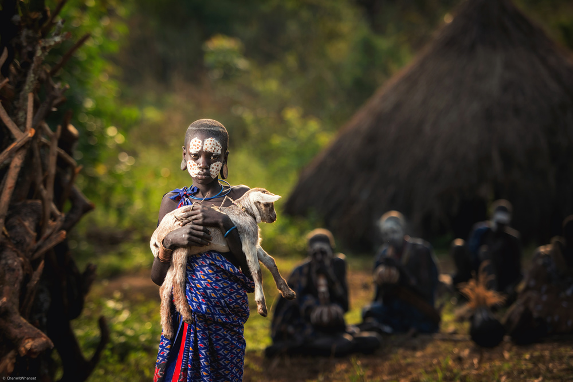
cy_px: 191
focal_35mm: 130
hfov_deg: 15.8
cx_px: 286
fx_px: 2069
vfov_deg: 10.6
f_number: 2.8
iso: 200
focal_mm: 130
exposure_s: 1/1600
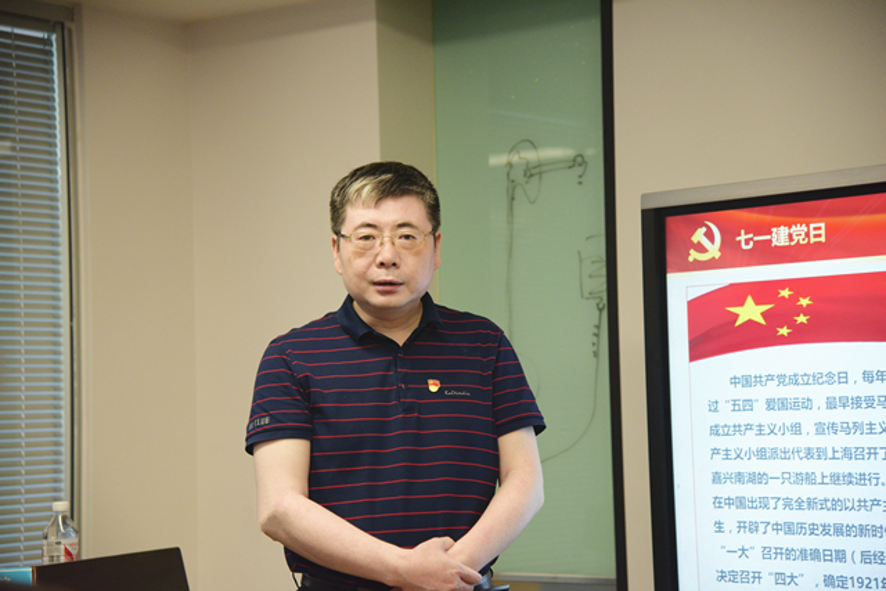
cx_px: 443
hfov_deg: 22.1
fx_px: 2265
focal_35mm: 92
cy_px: 296
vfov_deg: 14.9
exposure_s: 1/200
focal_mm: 92
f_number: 4.5
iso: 1400
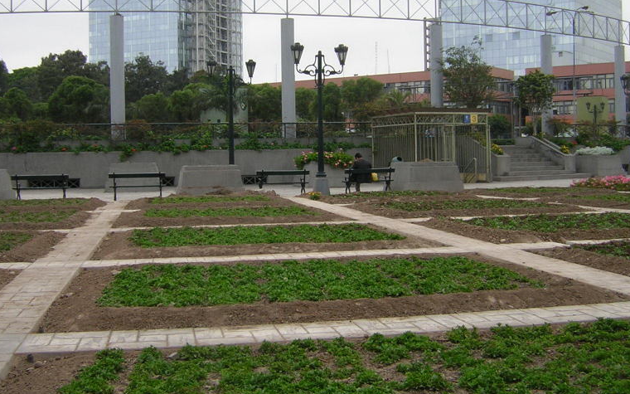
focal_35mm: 48
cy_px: 148
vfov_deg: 26.8
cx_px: 314
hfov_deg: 41.8
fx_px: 824
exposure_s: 1/158
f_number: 5.6
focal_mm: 5.6
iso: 50
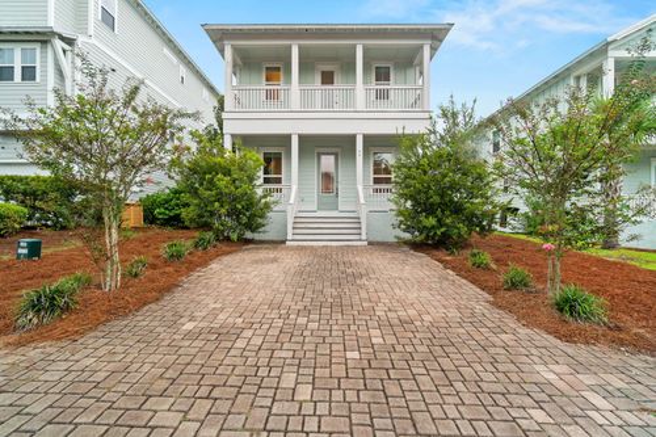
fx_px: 273
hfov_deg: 100.4
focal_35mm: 15
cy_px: 218
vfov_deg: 77.3
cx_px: 328
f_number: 8
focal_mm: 10
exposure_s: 1/2
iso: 100
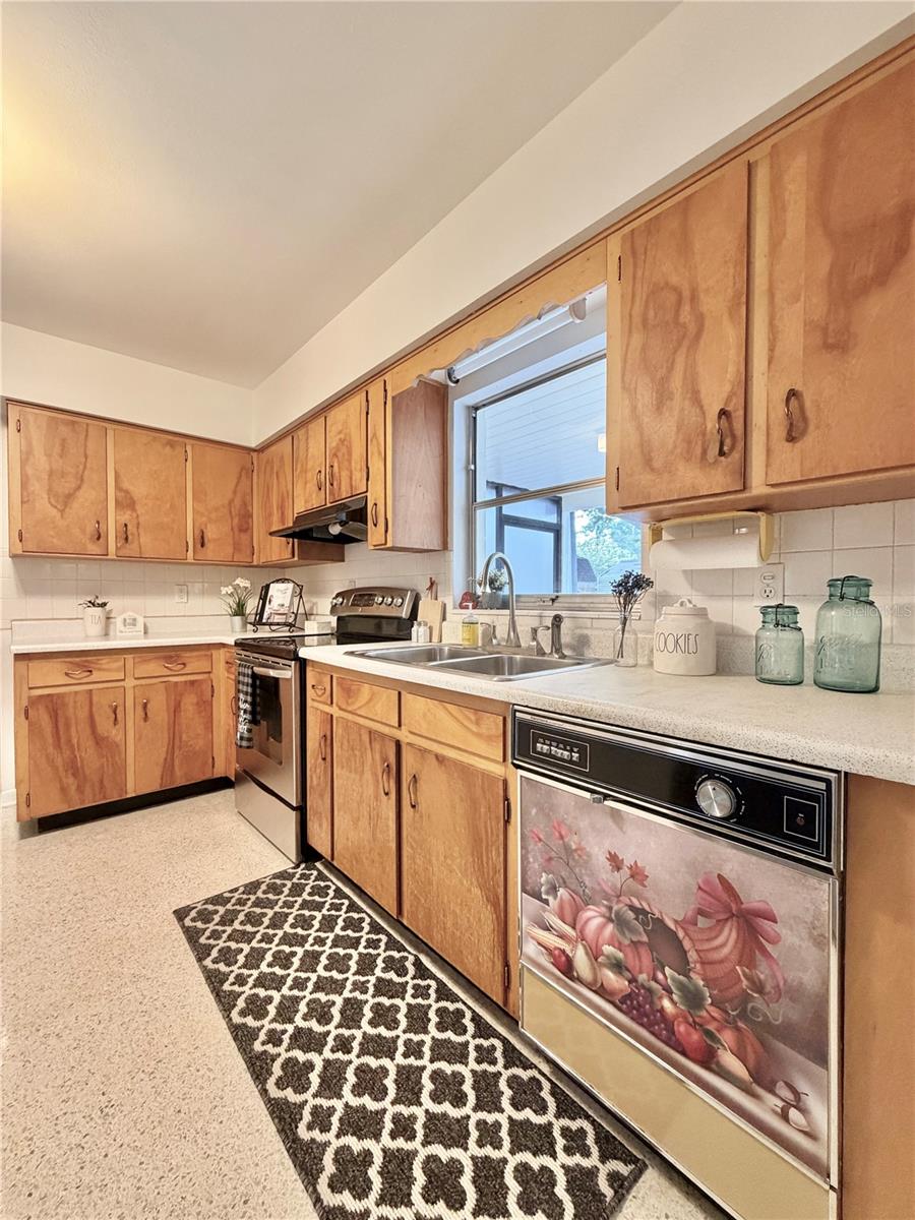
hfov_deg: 85.7
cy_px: 610
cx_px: 458
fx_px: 493
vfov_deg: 102.1
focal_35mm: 14
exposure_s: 1/60
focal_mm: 2.22
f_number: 2.2
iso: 400
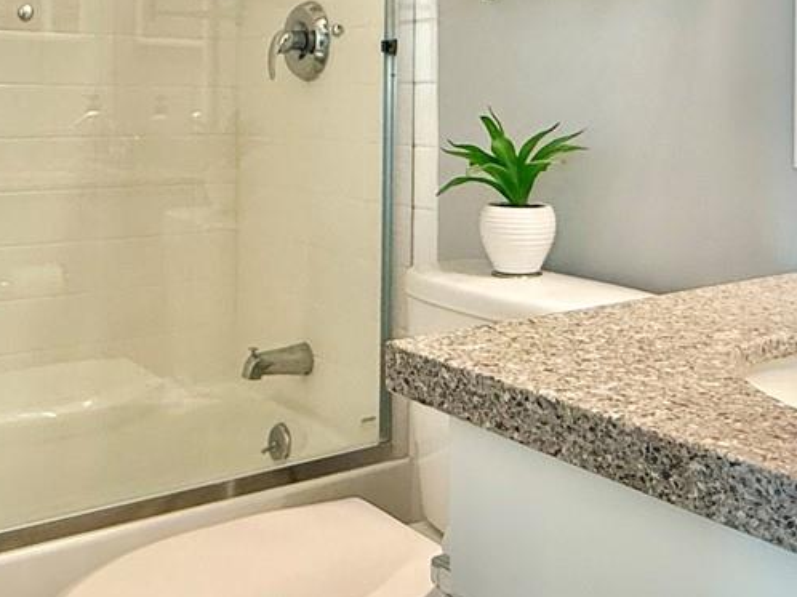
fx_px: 1036
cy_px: 107
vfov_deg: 31.2
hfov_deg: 42.0
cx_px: 440
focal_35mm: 45
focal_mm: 2.22
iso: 320
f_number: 2.2
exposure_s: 1/120
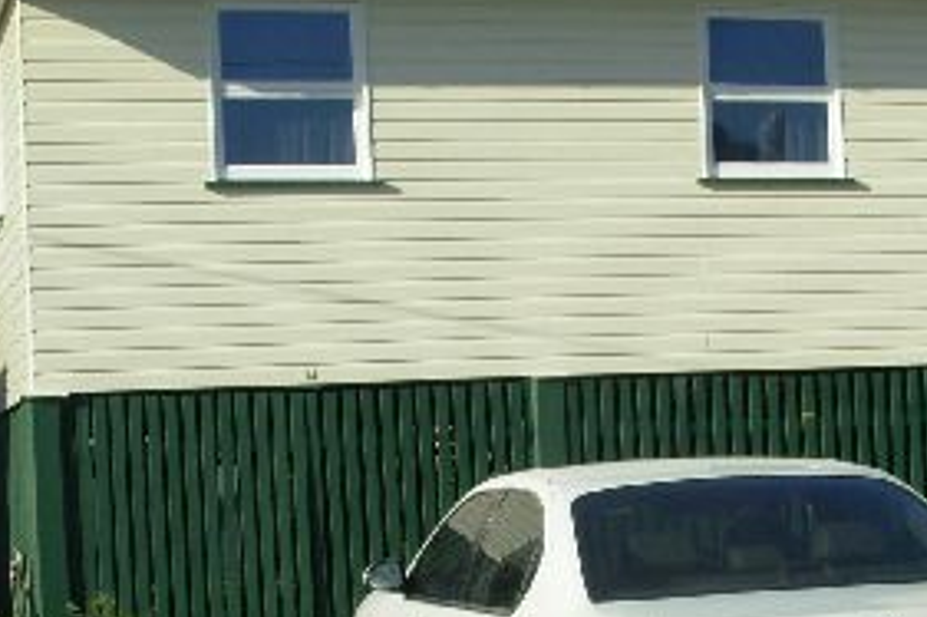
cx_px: 670
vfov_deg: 15.0
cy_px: 584
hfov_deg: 22.5
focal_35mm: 90
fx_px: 2316
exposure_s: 1/430
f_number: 4.9
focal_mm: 6.3
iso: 50
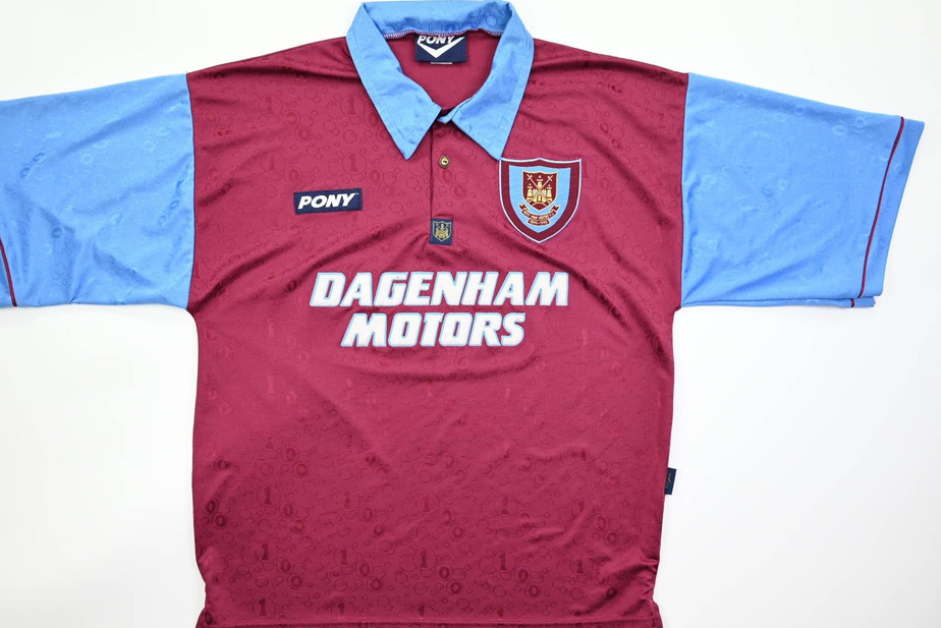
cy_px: 324
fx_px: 680
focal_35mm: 26
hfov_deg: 69.3
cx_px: 435
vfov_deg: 49.6
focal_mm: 24
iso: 200
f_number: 4.8
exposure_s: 1/125
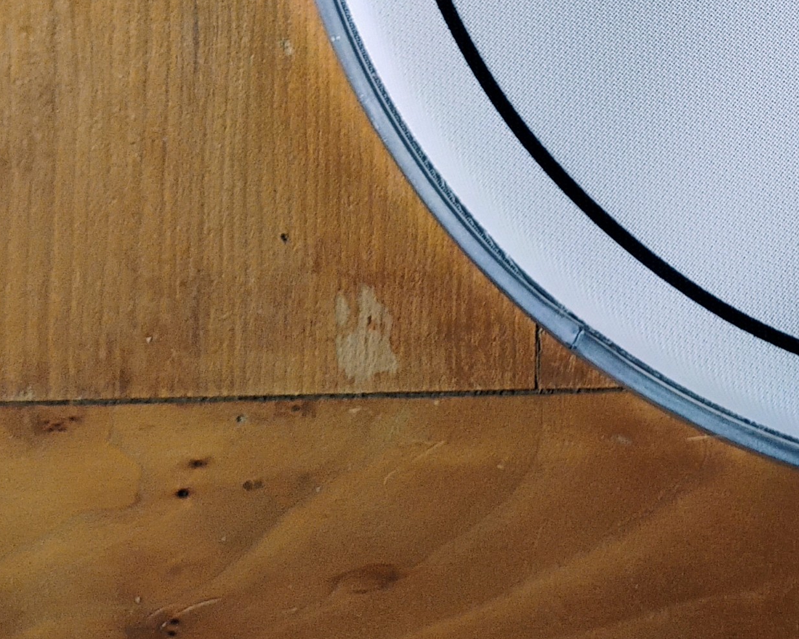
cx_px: 1020
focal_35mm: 93
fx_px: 2199
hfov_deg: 19.1
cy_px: -281
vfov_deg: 15.4
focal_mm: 4.26
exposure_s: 1/50
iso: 275
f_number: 1.8
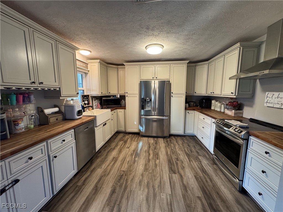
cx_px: 142
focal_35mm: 14
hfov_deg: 102.1
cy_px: 106
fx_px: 114
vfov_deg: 85.7
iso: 320
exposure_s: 1/60
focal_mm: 2.22
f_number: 2.2
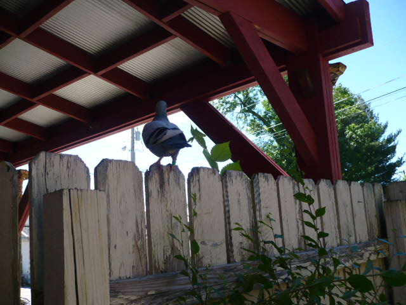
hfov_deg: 52.6
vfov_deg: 40.7
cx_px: 203
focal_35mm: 35
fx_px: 411
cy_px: 152
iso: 100
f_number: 2.8
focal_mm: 5.8
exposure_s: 1/500
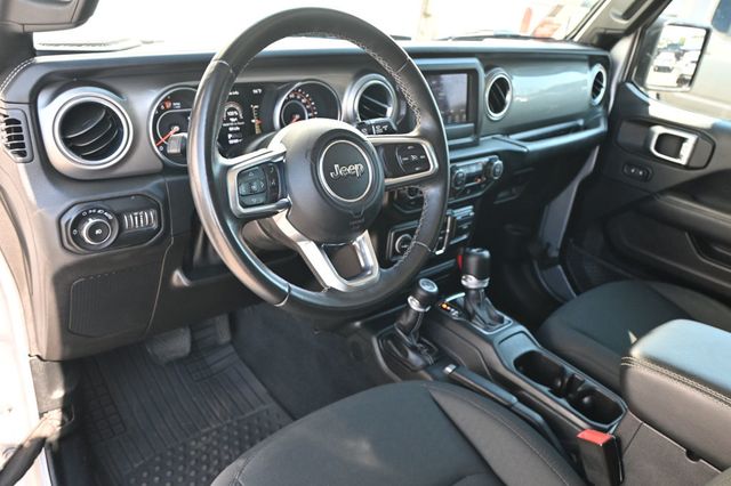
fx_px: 594
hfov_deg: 63.2
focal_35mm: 29
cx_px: 366
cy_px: 243
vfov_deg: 44.6
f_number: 3.8
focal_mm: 19.5
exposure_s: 1/125
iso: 560
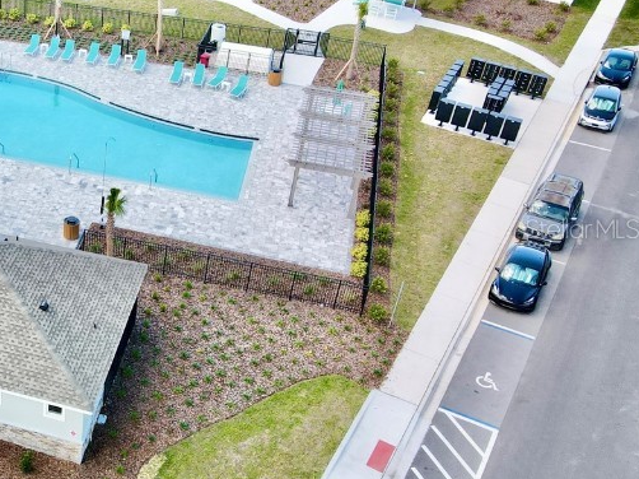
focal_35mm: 49
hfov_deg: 35.1
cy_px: 228
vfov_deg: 29.6
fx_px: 904
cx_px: -6
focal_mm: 4.5
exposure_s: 1/100
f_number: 2.8
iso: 110
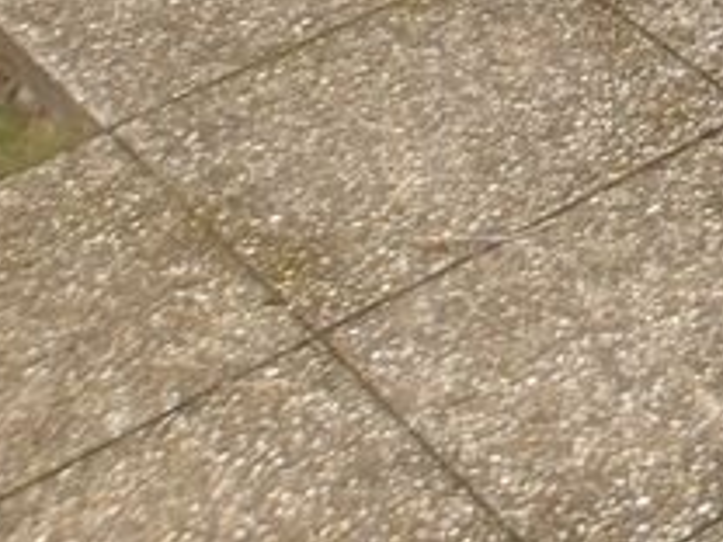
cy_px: -785
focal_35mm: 133
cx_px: 1502
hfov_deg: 12.7
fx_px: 2778
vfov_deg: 9.8
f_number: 3
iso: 100
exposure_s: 1/36
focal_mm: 4.9
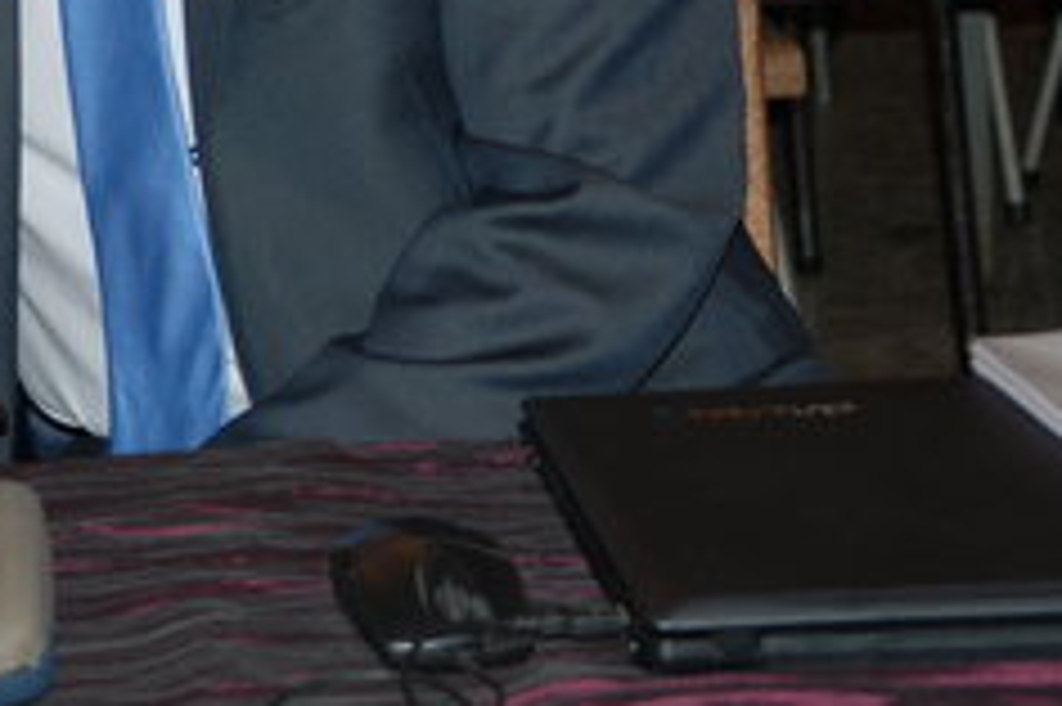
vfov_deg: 7.8
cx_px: -333
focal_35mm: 174
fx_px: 5129
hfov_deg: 11.5
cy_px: -169
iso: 200
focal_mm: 42
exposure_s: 1/60
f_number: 3.8
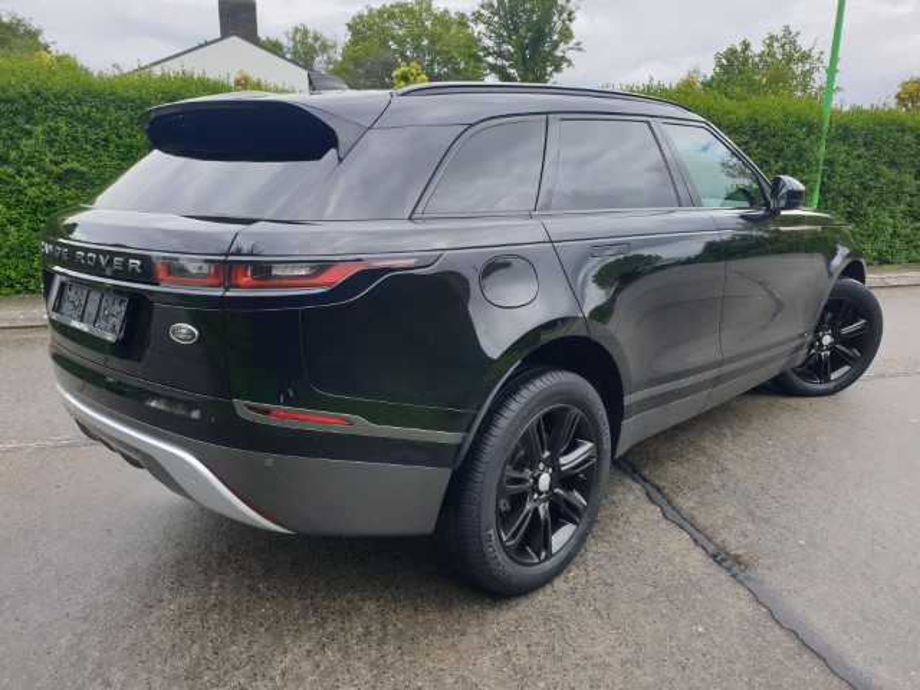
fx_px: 691
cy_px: 345
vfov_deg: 53.1
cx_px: 460
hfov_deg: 67.3
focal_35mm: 26
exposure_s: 1/447
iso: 50
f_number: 2.4
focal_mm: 4.3
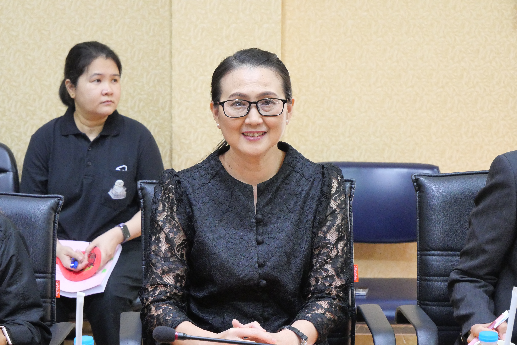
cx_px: 258
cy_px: 172
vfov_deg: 15.0
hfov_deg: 22.4
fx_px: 1308
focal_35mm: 91
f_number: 5.6
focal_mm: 44
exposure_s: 1/20
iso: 3200
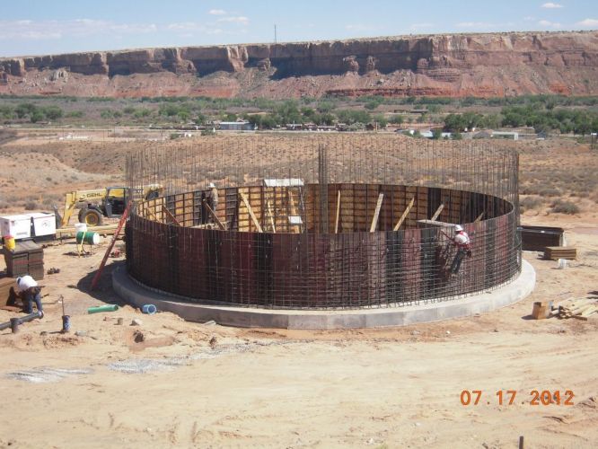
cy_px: 224
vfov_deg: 24.8
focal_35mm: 59
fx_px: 1020
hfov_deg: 32.7
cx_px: 299
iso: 100
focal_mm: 10.5
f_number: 7.7
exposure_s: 1/250
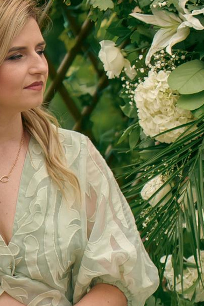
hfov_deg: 2.4
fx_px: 4882
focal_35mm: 574
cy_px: 600
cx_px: 568
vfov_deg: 3.6
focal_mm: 85
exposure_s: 1/4000
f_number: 1.4
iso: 100
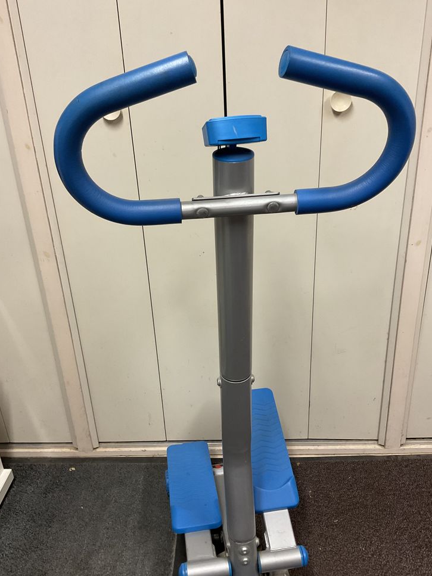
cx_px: 218
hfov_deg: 46.8
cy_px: 284
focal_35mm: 30
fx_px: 499
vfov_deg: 60.0
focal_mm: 3
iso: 100
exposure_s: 1/50
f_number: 1.8
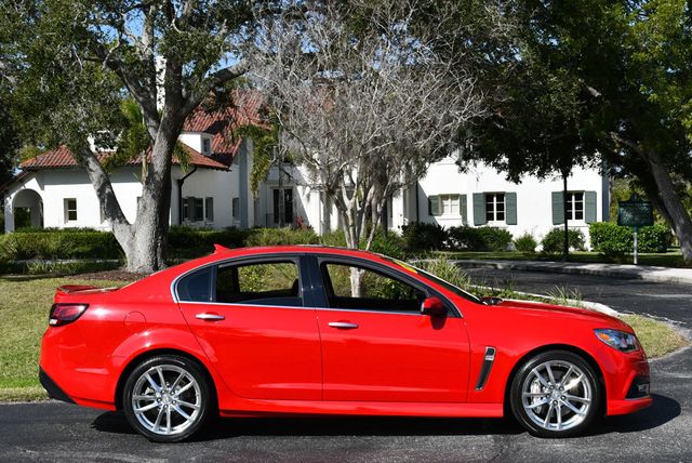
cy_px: 232
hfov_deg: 34.5
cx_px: 346
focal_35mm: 58
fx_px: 1116
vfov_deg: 23.4
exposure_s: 1/320
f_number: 9
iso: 100
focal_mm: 29
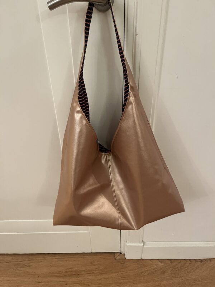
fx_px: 215
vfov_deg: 67.3
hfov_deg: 53.1
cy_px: 144
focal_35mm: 26
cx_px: 108
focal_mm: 5.1
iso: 500
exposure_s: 1/50
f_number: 1.6
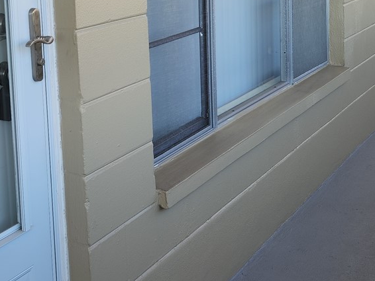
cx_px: 73
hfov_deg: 29.1
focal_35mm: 65
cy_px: 38
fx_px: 704
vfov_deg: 22.2
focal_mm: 5.4
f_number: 1.8
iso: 20
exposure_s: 1/304
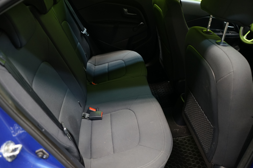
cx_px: 126
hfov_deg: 65.5
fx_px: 197
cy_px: 84
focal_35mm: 28
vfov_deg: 46.4
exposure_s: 1/30
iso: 1250
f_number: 3.5
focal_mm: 28
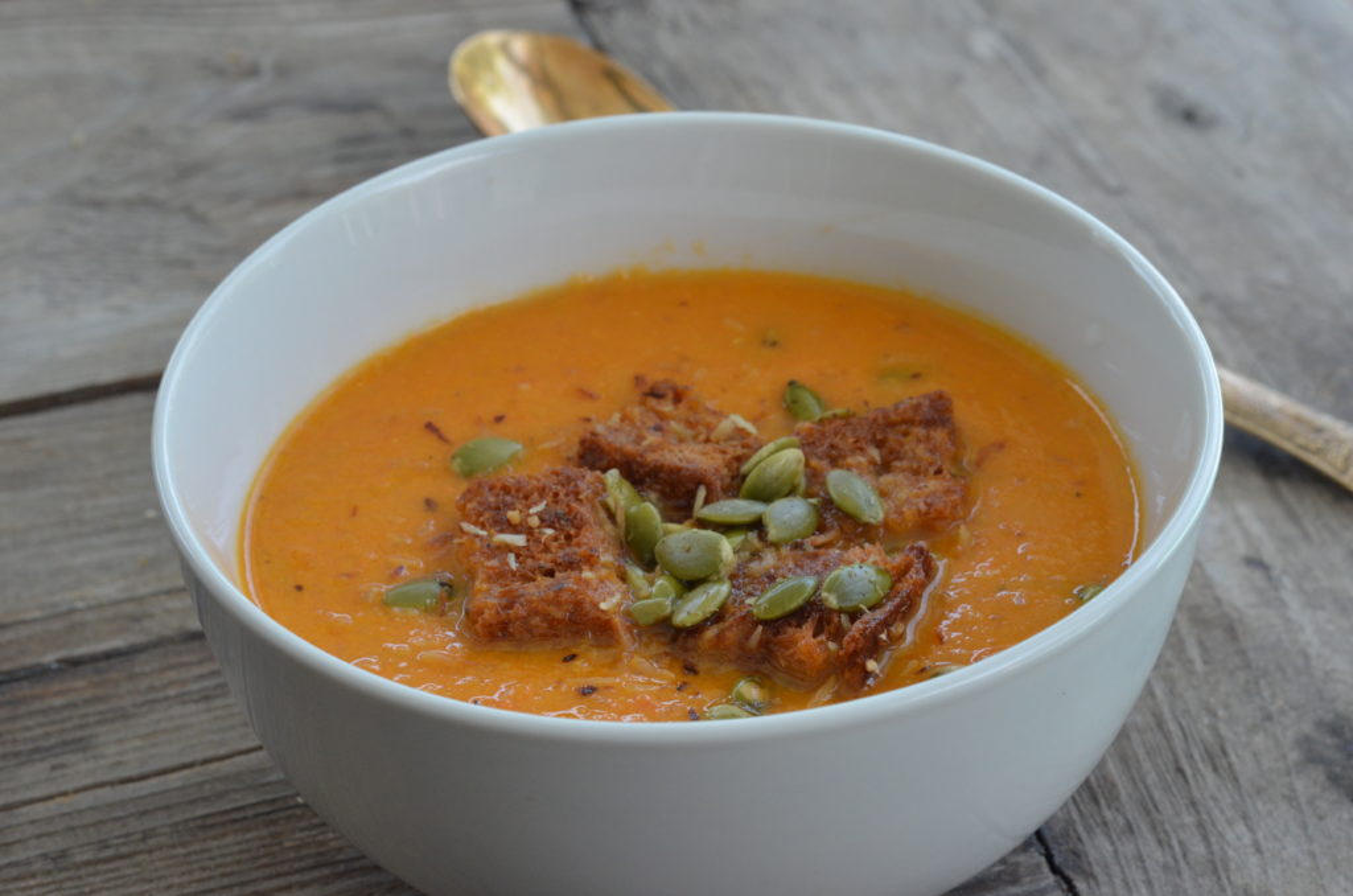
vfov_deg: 18.1
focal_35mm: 75
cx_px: 676
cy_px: 448
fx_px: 2813
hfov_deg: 27.0
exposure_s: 1/80
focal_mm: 50
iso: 800
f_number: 9
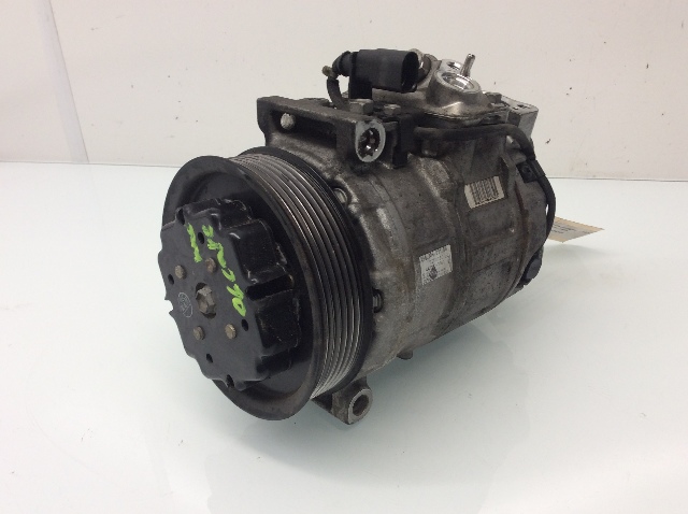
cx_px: 344
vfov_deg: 44.1
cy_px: 257
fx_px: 635
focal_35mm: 32
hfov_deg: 56.9
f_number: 2.4
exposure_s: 1/40
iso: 40
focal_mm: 3.3
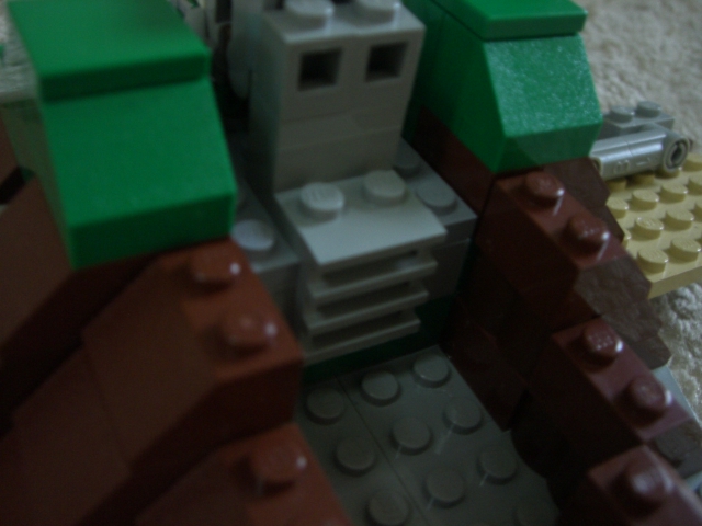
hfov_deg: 49.0
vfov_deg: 37.7
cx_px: 351
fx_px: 771
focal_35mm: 38
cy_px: 263
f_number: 2.7
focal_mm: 6.2
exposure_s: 1/8
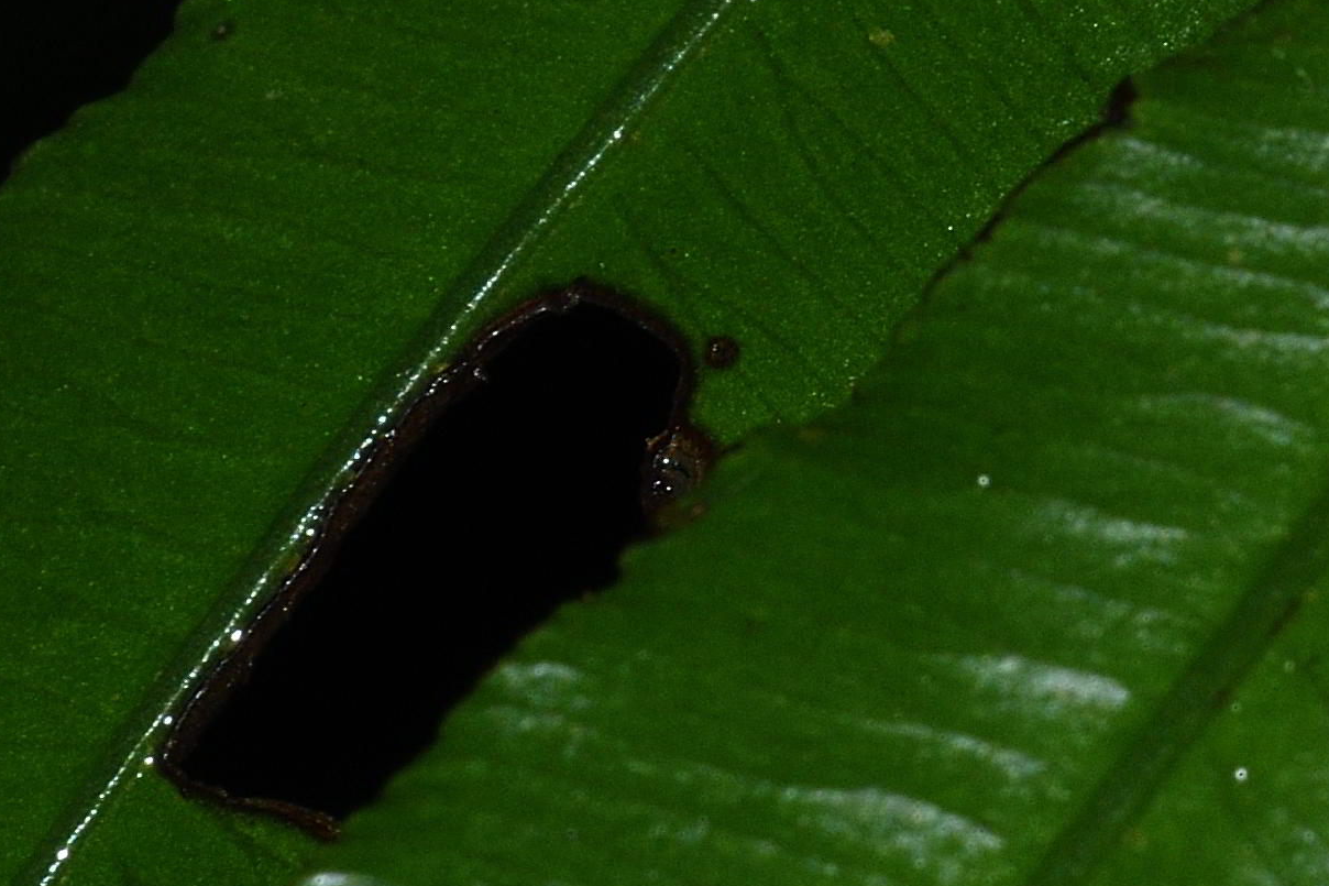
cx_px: 2717
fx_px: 76586
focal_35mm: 2075
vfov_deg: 0.7
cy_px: -313
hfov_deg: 1.0
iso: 400
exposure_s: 1/250
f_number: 16
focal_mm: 300
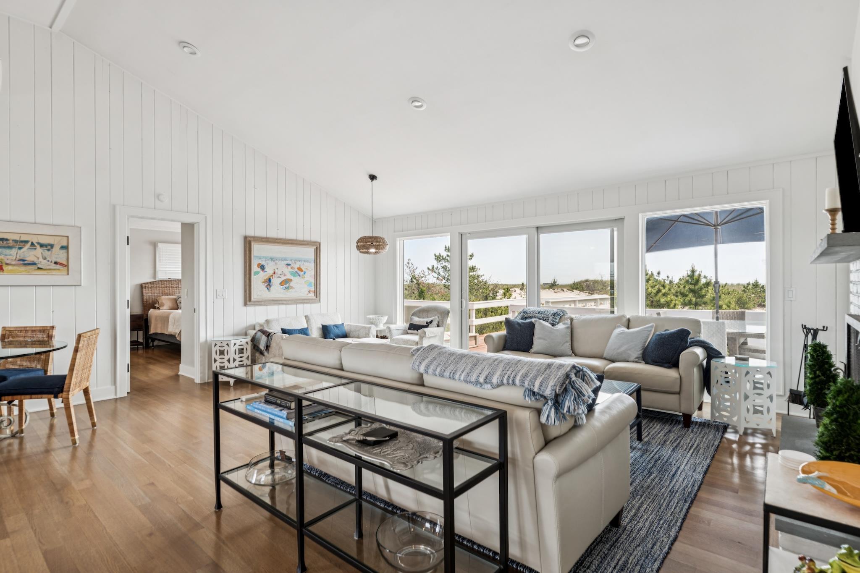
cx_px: 430
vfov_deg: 70.4
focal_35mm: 17
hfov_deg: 93.3
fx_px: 406
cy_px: 286
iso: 200
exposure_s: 1/40
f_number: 8
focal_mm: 17
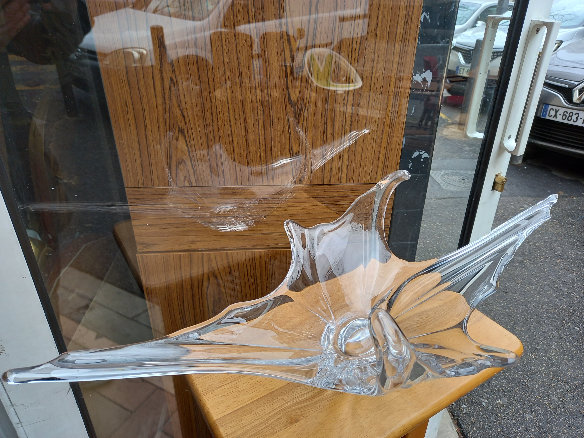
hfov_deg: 69.4
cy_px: 219
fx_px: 422
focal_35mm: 25
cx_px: 292
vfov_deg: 54.9
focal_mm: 4.6
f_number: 2
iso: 32
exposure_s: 1/50
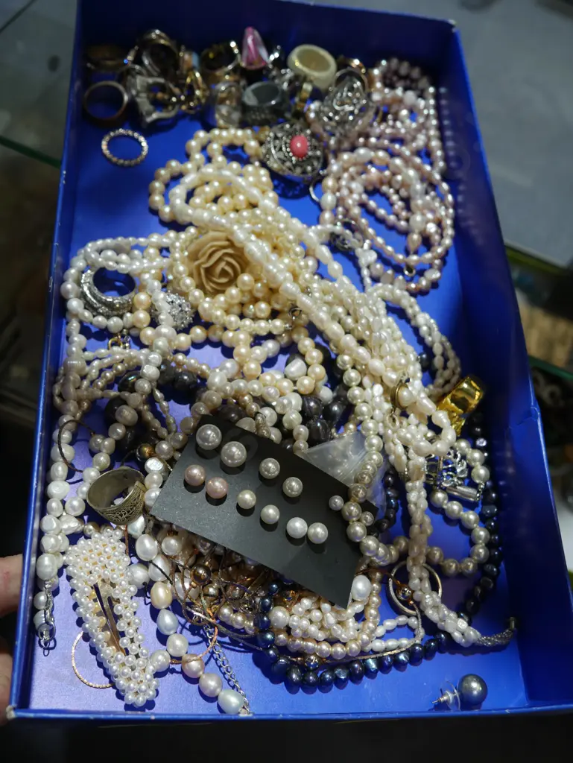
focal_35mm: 36
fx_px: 794
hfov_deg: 39.7
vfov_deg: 51.3
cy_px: 382
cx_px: 286
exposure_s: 1/60
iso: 250
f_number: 4
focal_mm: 18
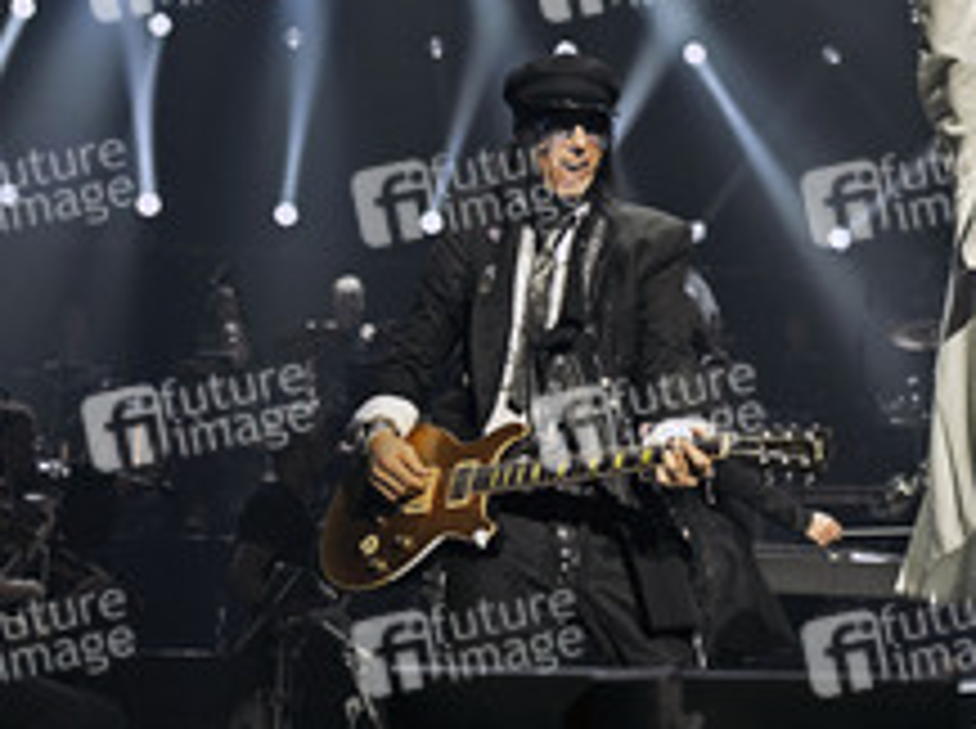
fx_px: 1970
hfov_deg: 26.3
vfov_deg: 20.9
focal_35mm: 70
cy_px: 306
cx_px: 978
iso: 180
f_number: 2
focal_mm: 35
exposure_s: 1/320
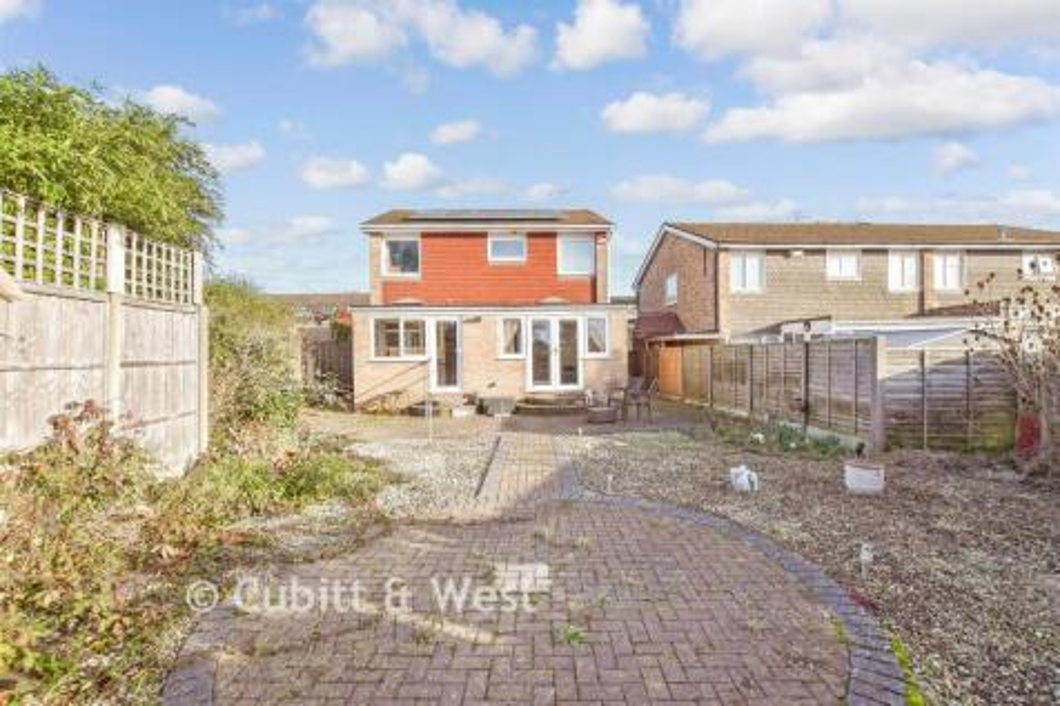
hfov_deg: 100.4
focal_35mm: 15
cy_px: 353
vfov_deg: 77.3
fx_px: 441
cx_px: 530
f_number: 8
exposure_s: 1/500
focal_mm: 10
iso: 400
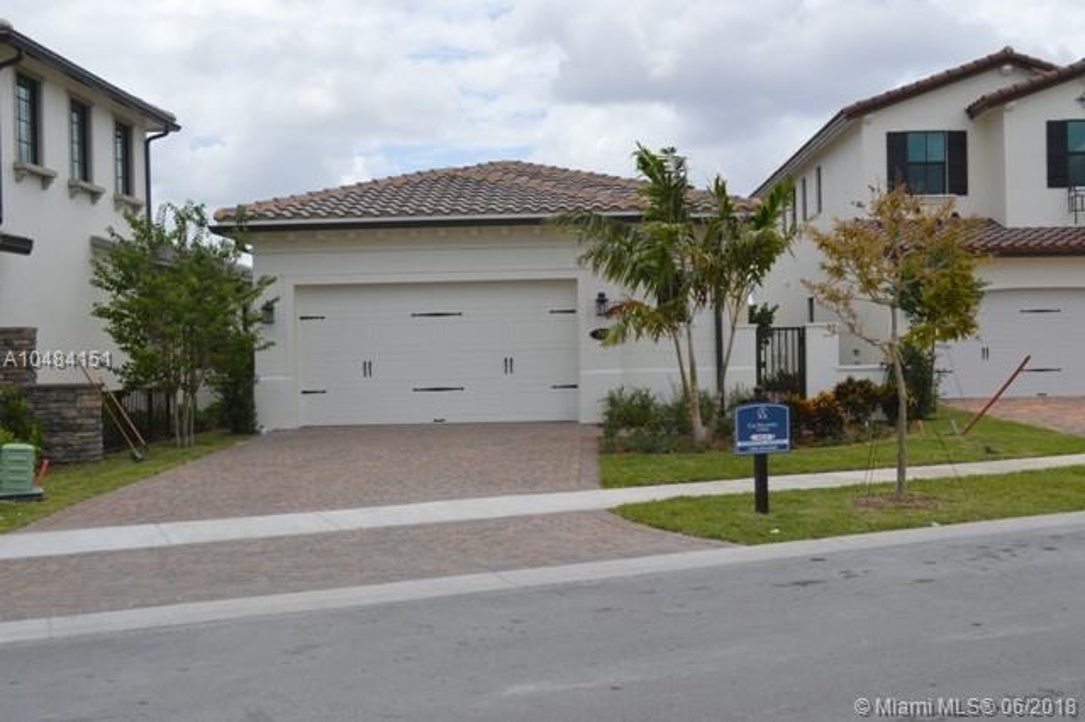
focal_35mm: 39
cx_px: 542
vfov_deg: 34.2
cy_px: 361
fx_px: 1175
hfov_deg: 49.6
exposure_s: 1/320
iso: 100
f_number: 9
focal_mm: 26
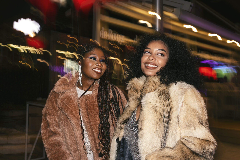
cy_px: 80
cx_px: 120
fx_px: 233
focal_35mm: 35
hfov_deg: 54.4
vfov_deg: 37.9
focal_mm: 35
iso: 100
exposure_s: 1/1.67
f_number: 8
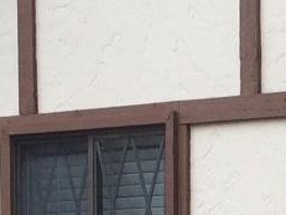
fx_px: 1693
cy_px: 440
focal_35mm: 205
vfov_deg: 7.0
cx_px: 570
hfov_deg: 9.1
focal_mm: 4.15
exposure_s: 1/651
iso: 32
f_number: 2.2
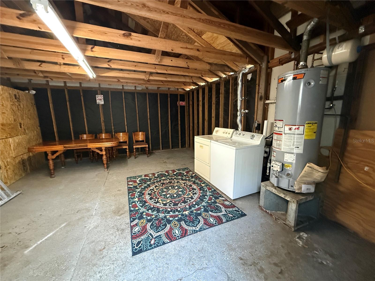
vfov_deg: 85.7
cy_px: 140
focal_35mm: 14
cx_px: 188
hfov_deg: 102.1
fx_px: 152
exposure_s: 1/60
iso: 1000
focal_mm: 2.22
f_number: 2.2
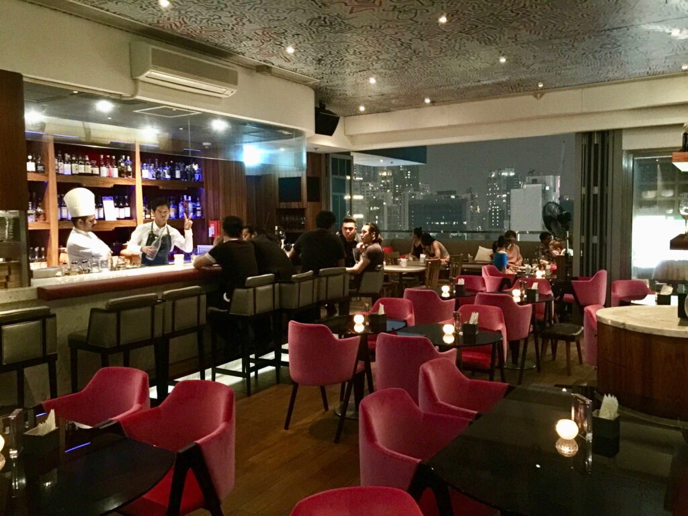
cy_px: 258
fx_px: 576
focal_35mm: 29
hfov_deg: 61.7
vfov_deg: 48.2
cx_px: 344
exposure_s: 1/4
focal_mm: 4.15
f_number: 2.2
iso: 250
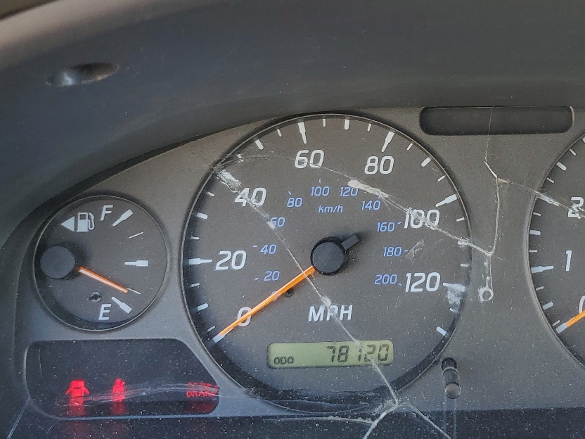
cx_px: 474
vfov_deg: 29.0
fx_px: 845
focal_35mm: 50
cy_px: 162
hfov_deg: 36.8
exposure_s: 1/147
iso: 50
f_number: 1.5
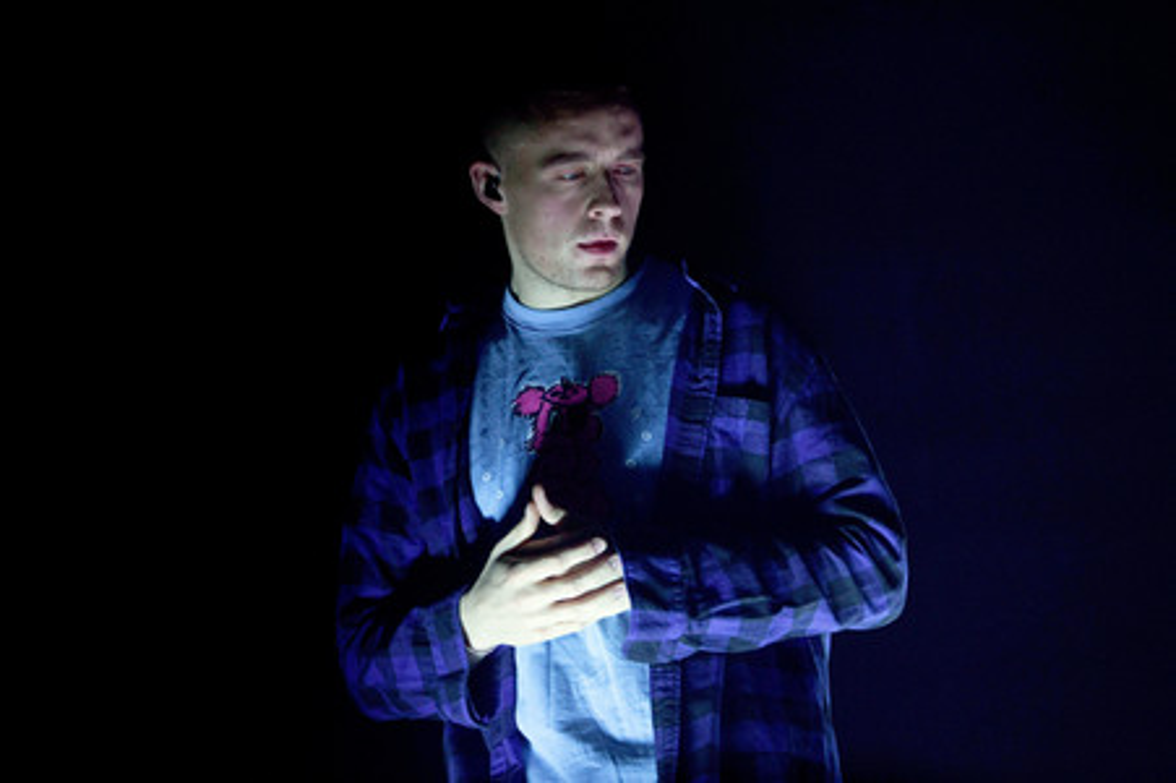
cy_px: 392
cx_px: 588
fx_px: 5059
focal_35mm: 155
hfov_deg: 13.3
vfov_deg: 8.8
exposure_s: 1/640
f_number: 3.5
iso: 800
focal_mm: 155
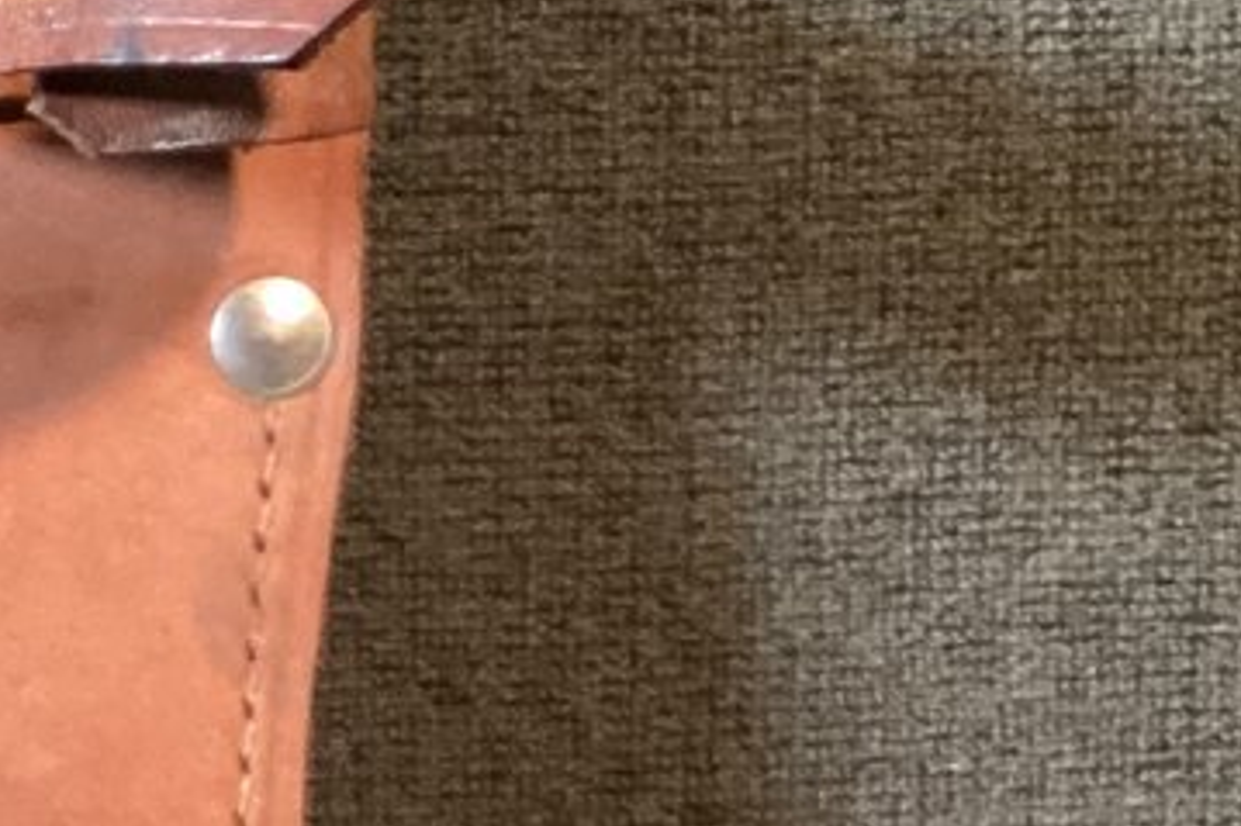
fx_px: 4686
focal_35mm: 136
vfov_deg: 10.1
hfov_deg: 14.6
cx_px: -271
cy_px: 524
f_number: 2.4
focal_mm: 3.3
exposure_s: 1/40
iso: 400
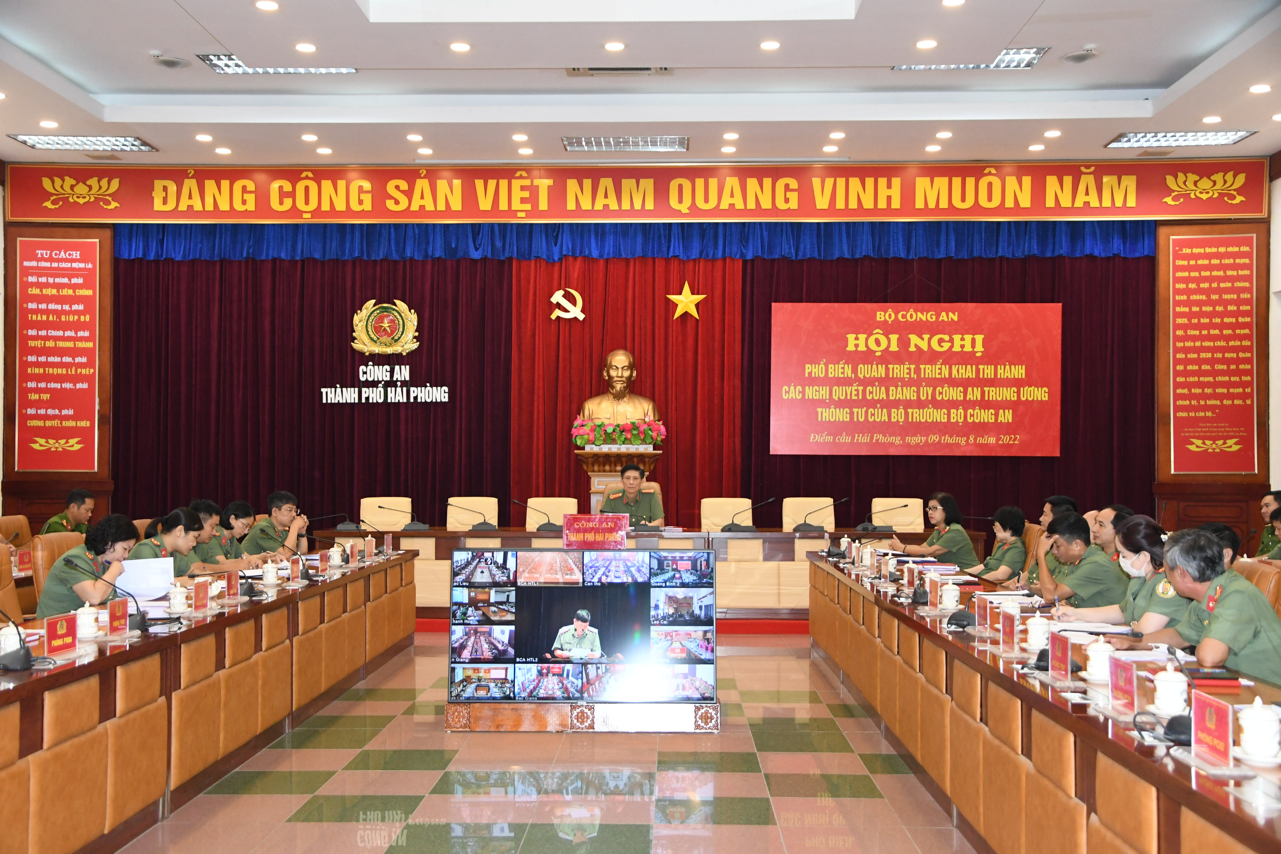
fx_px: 1494
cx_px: 640
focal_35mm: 42
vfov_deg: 31.9
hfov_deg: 46.4
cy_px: 427
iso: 2500
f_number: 4
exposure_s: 1/200
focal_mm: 28
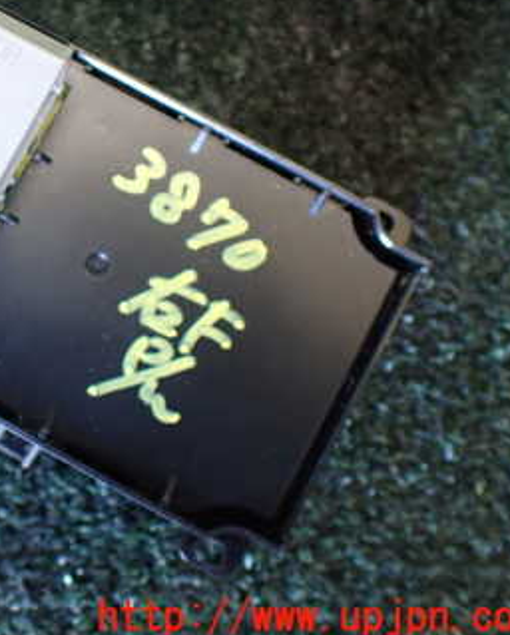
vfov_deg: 33.7
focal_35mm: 55
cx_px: -50
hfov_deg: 25.6
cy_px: 195
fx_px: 1036
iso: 800
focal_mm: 5.4
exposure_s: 1/40
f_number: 2.3
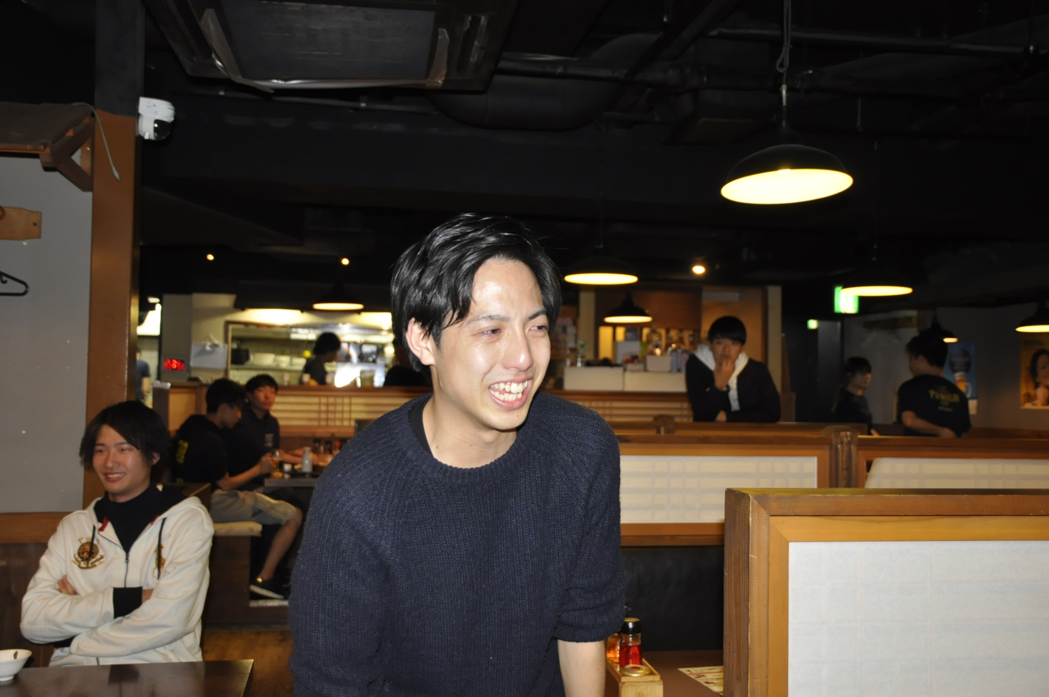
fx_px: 960
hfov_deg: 57.3
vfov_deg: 39.9
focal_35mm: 33
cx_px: 524
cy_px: 348
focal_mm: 22
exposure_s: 1/60
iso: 800
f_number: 3
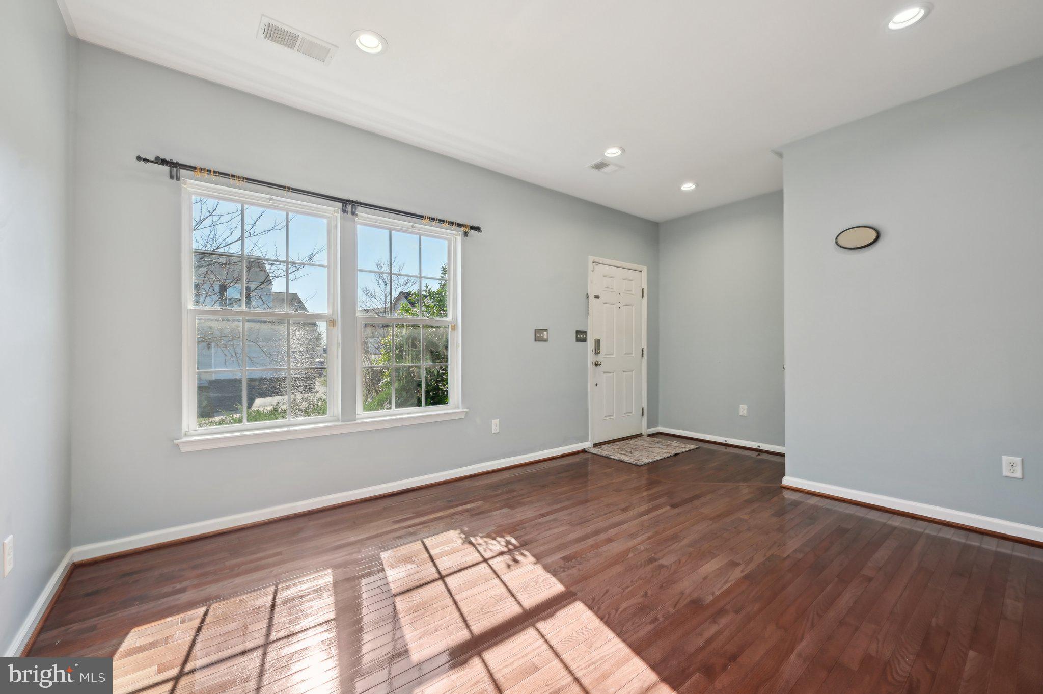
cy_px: 347
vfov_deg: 81.1
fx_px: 405
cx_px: 522
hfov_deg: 104.3
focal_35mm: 14
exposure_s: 1/50
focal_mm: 14
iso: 100
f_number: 8
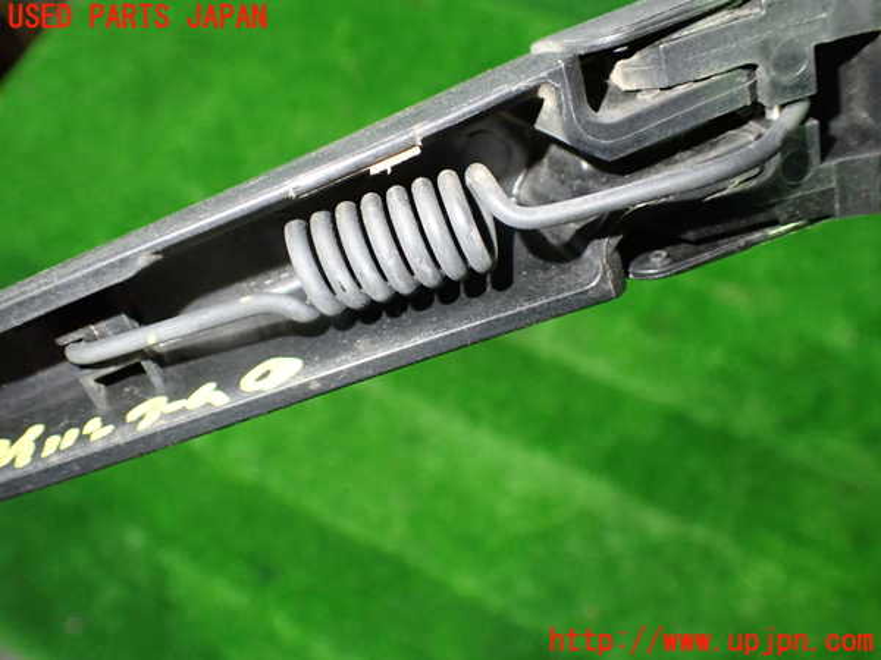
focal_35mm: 30
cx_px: 440
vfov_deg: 46.8
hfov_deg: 60.0
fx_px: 764
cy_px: 330
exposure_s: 1/50
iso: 800
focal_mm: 5.4
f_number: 2.3
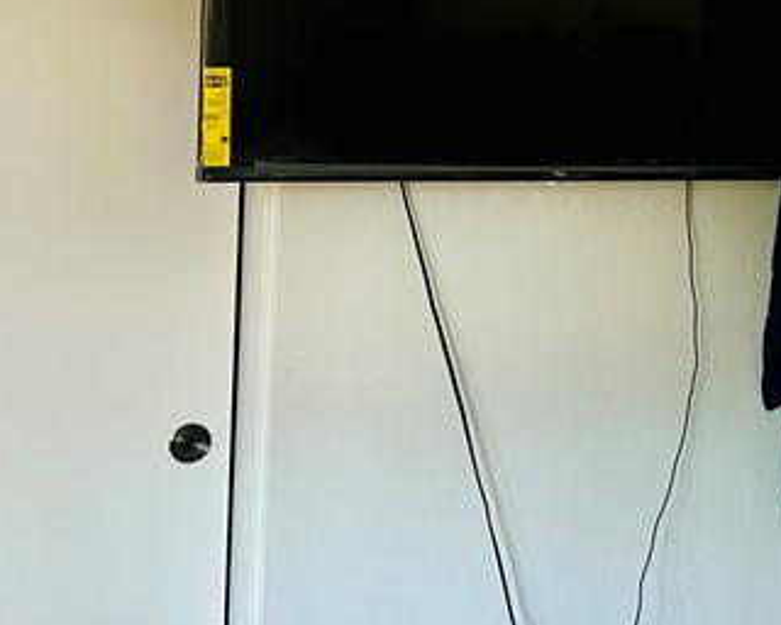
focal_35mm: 75
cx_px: 930
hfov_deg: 23.3
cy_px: 176
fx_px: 1734
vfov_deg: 20.3
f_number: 1.78
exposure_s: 1/60
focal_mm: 6.86
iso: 320
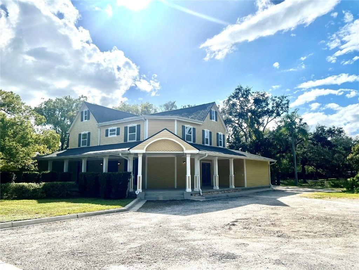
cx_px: 180
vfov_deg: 53.1
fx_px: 270
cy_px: 135
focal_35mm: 26
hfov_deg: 67.3
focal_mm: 5.7
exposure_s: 1/12658
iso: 50
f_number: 1.5
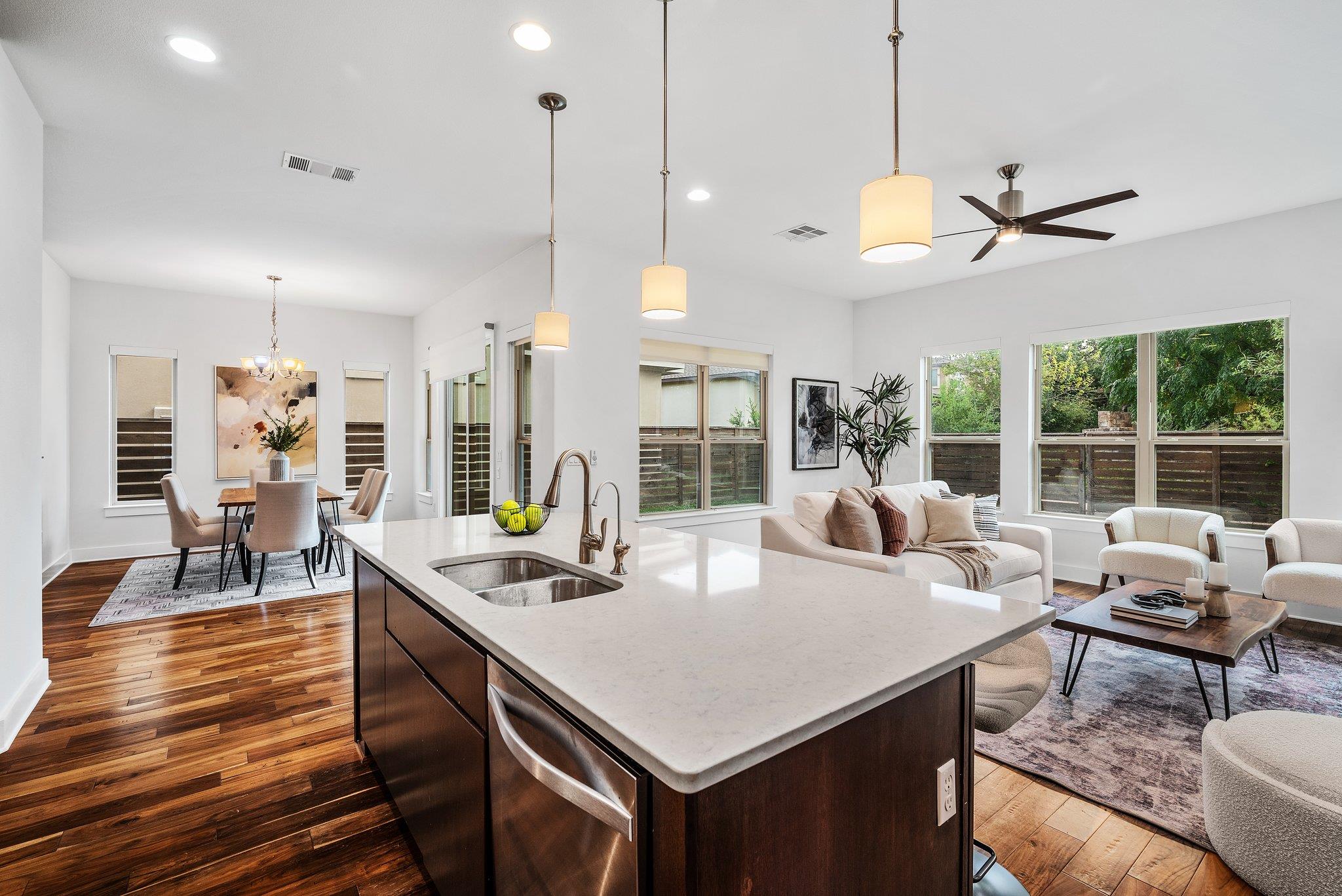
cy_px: 448
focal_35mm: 16
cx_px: 671
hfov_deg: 96.7
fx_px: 597
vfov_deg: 73.8
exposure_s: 1/2
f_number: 10
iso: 400
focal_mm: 16
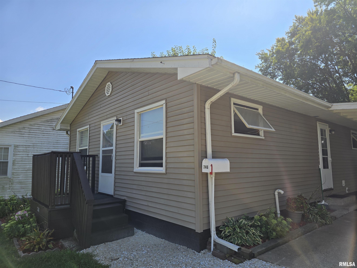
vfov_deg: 58.9
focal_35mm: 23
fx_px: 237
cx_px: 178
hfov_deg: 73.9
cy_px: 134
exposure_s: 1/794
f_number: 1.7
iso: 12
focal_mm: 6.3
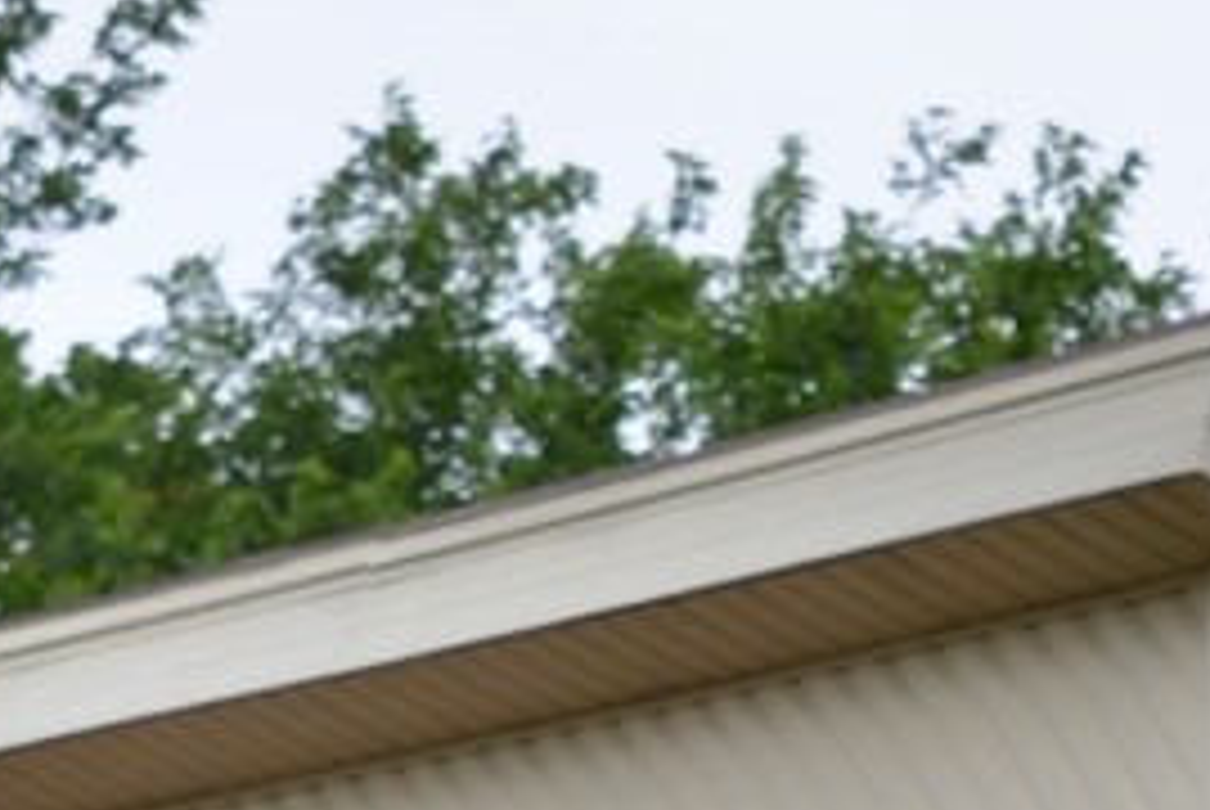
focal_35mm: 363
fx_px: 12214
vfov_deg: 3.7
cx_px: 1059
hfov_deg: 5.7
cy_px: 2606
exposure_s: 1/320
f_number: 9
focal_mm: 48
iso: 320
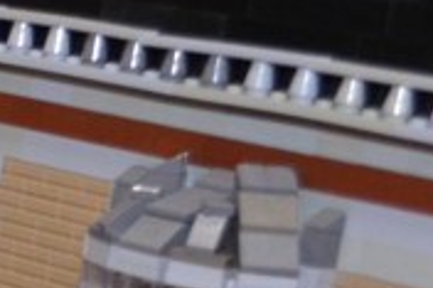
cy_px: 647
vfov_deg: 6.5
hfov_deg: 9.2
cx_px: -546
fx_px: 2451
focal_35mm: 204
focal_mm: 24
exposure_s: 1/60
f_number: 4
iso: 1800
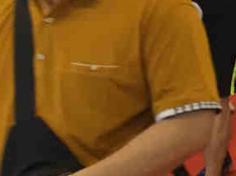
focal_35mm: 164
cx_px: 650
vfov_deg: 8.9
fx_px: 1118
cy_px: -72
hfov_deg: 9.9
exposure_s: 1/33
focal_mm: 4.15
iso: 100
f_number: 2.2
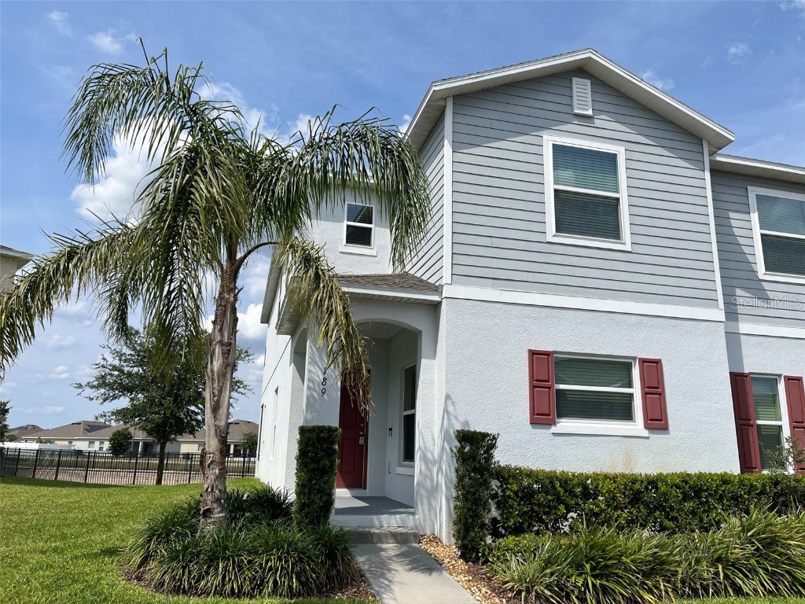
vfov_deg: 53.1
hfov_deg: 67.3
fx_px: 605
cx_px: 402
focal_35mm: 26
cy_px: 302
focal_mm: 5.1
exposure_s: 1/6173
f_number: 1.6
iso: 50
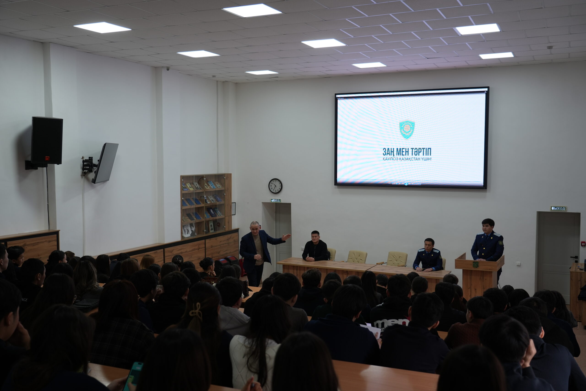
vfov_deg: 40.0
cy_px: 196
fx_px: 537
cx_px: 293
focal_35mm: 33
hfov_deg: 57.2
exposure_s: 1/40
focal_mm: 33
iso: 200
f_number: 4
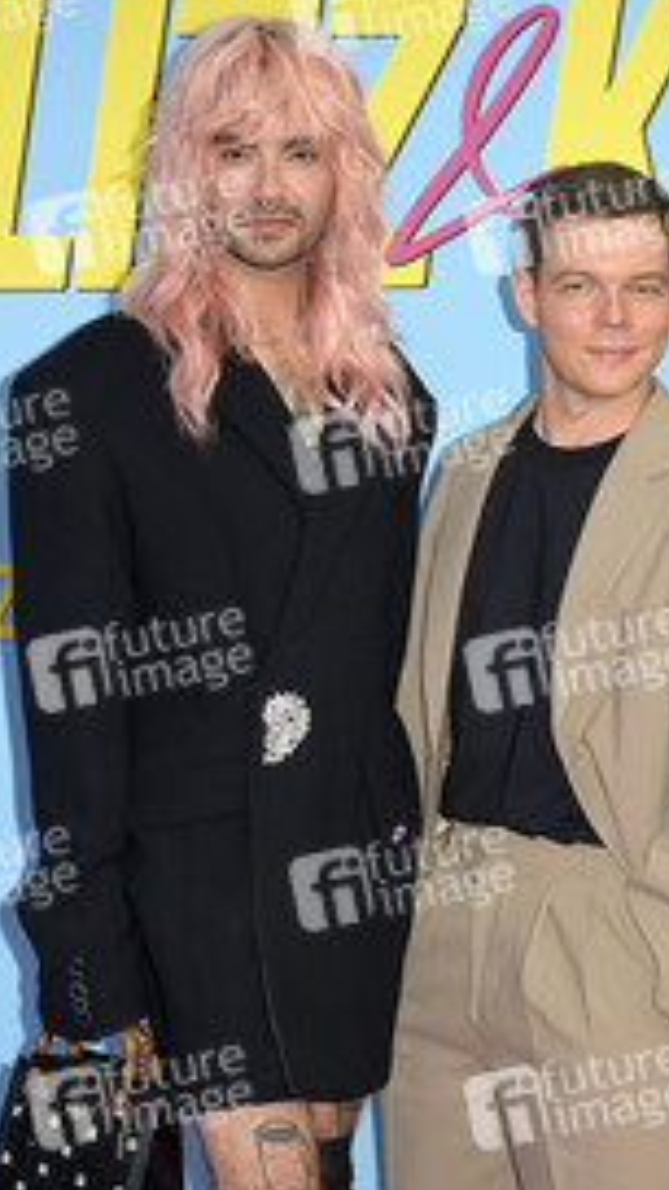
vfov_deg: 18.9
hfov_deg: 10.7
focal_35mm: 113
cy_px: 551
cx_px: 461
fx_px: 3564
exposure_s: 1/200
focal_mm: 65
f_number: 7.1
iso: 640
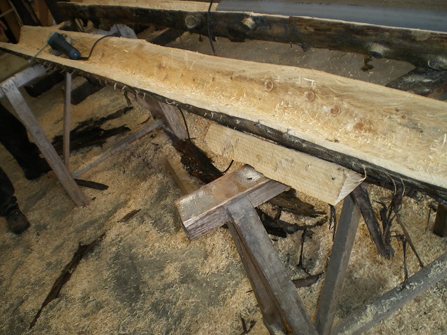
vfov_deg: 39.7
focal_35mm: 36
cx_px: 224
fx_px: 465
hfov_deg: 51.4
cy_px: 168
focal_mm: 6.3
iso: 80
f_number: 3.1
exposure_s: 1/50
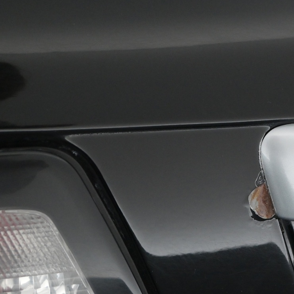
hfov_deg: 24.6
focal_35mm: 68
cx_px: 252
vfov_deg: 25.1
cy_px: 194
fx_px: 657
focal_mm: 24.5
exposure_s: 1/125
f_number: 5.6
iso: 2500
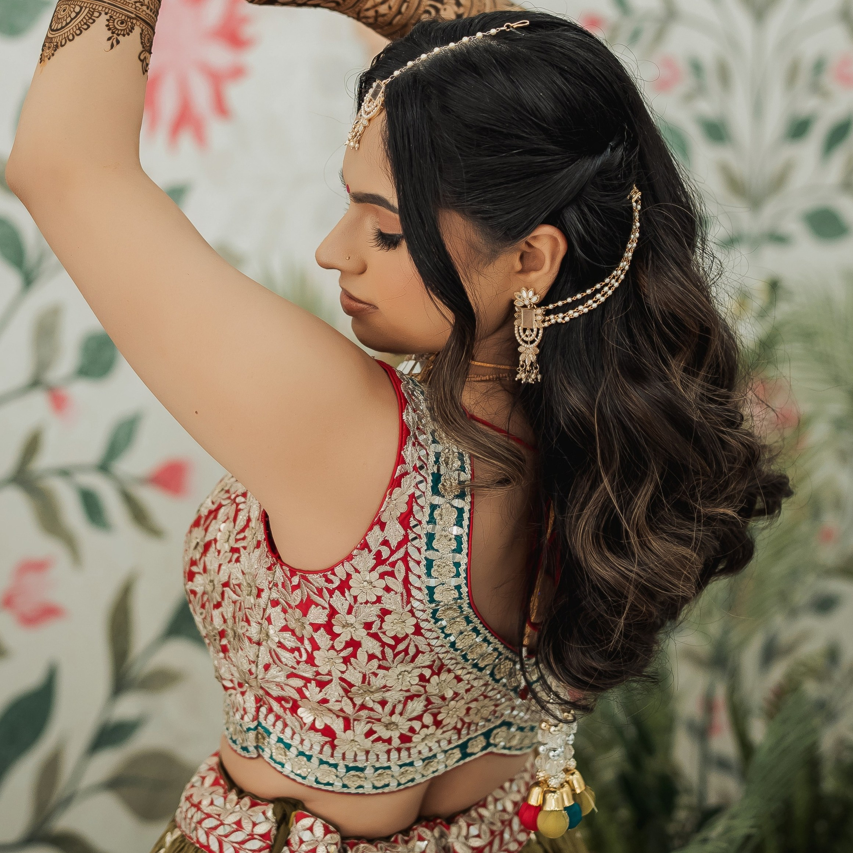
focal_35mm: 78
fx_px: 2175
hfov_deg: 22.2
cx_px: 396
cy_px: 200
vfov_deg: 22.0
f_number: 1.6
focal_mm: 35
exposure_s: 1/320
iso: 500
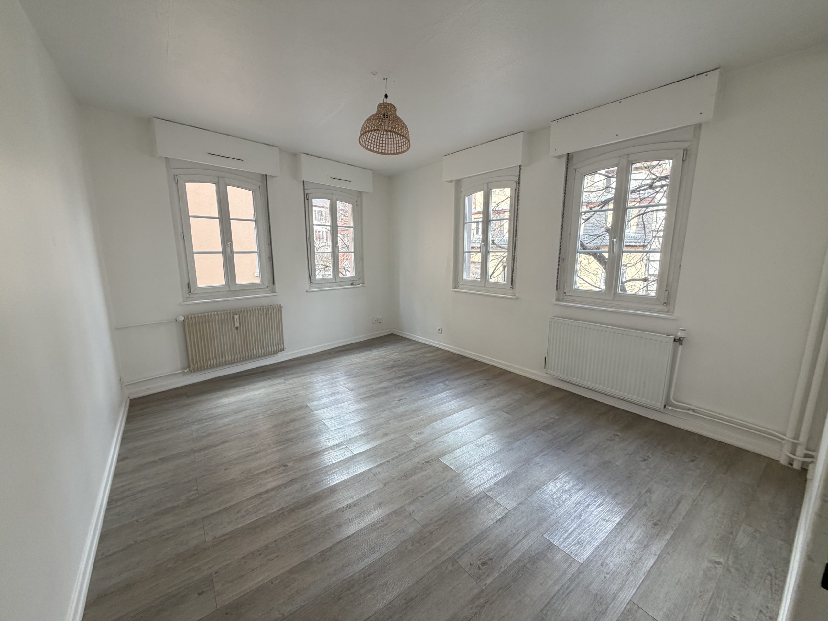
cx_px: 414
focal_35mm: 14
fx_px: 335
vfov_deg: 85.7
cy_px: 310
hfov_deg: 102.1
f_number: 2.2
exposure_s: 1/50
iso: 200
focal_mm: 2.22
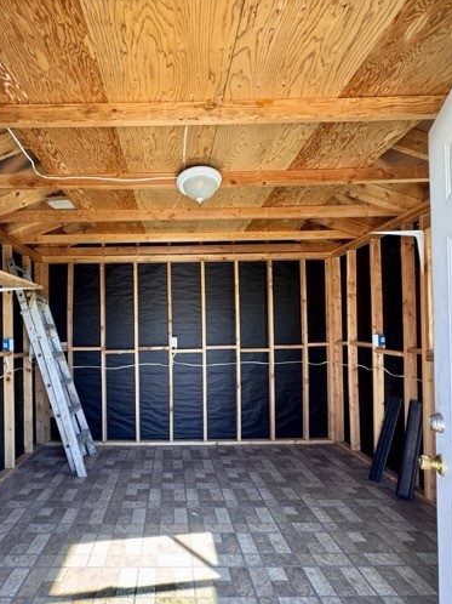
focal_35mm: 18
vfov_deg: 87.5
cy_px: 334
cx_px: 165
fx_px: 314
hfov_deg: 70.2
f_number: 2.2
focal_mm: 2.22
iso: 250
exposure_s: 1/99
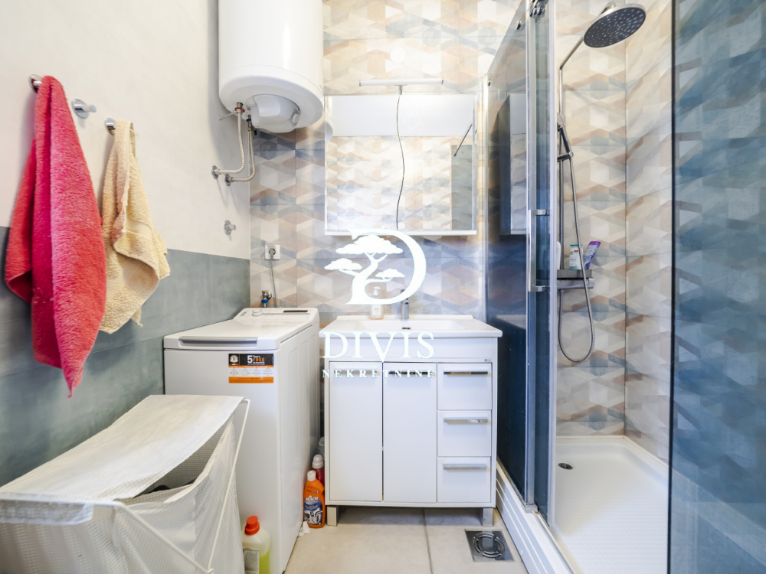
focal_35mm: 14
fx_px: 310
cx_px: 383
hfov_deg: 102.1
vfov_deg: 85.7
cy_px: 287
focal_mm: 7
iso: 400
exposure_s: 1/8
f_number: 4
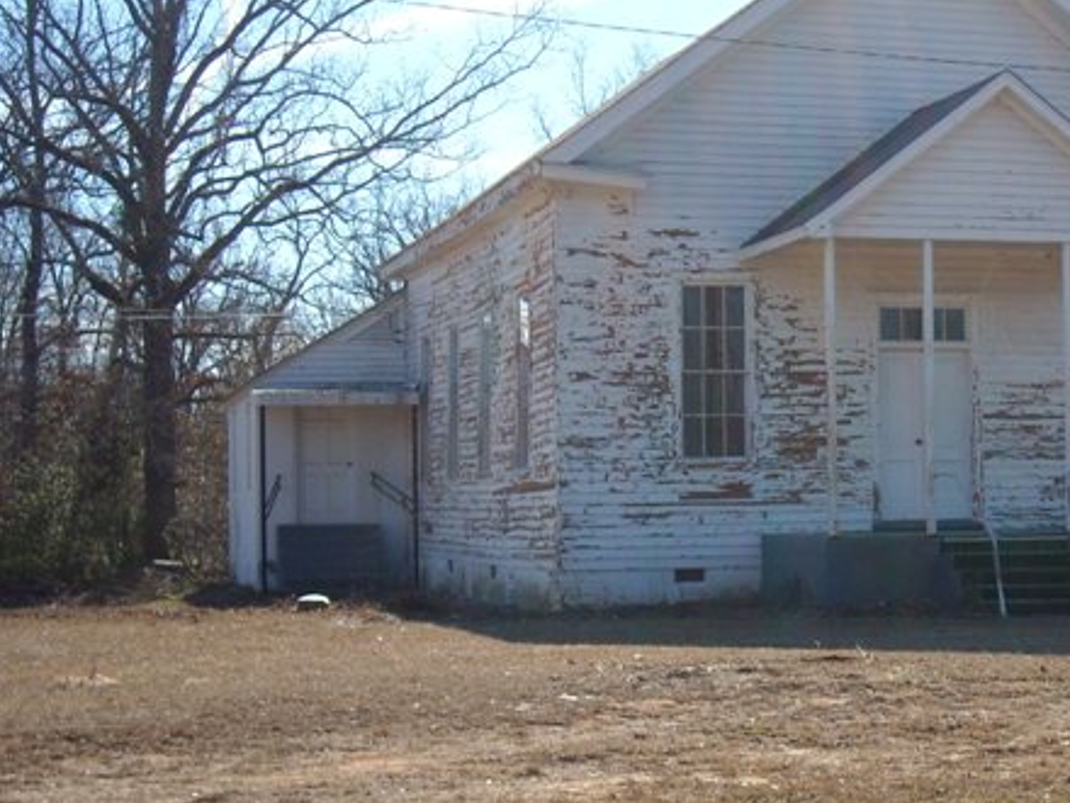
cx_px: 856
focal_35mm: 80
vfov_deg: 18.4
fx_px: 2473
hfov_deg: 24.0
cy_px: 414
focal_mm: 7.1
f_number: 3.1
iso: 64
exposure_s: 1/738
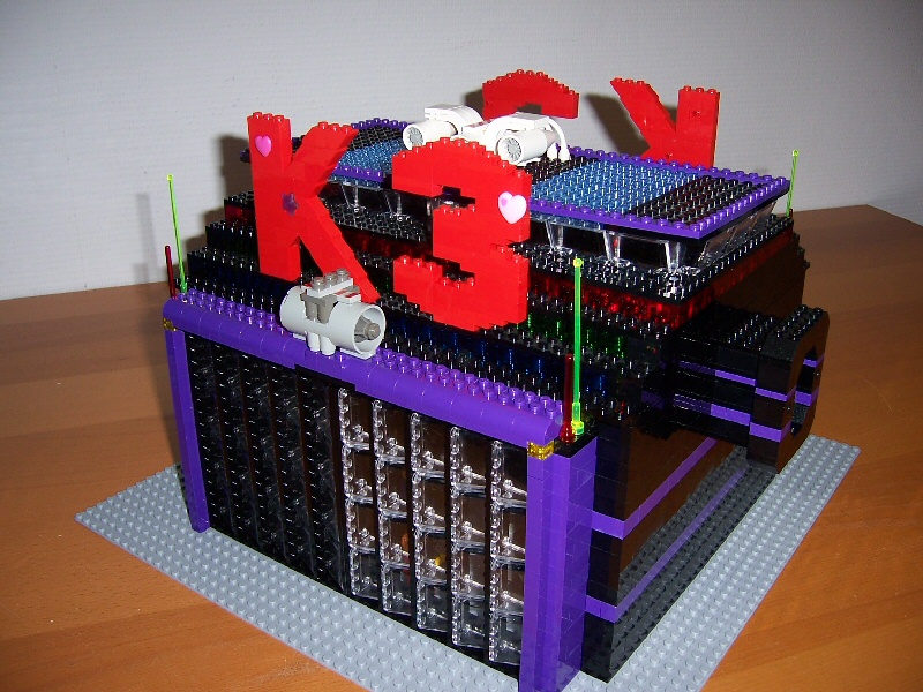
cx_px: 462
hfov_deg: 51.4
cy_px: 346
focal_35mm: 36
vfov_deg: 39.7
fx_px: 960
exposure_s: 1/60
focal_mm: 6
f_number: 3
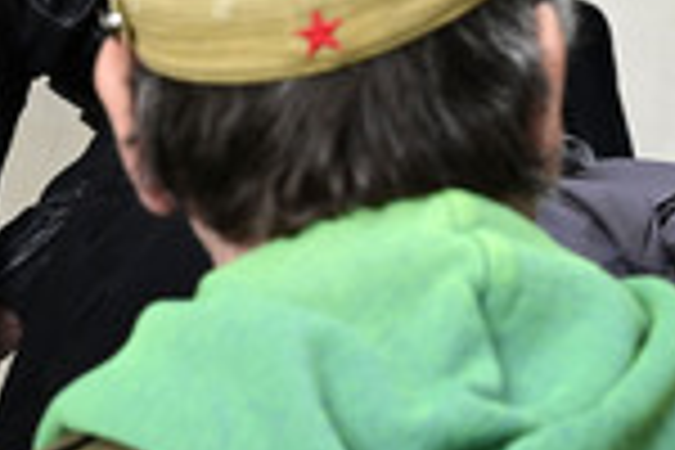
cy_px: -86
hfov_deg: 10.5
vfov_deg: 7.2
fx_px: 3543
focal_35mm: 189
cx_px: -322
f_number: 9
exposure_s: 1/250
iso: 2500
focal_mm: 63
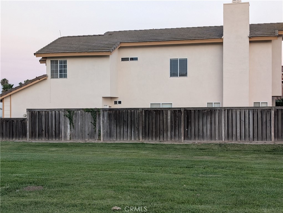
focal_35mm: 49
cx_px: 142
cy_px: 106
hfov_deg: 38.9
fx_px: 401
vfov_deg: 29.7
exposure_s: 1/213
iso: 233
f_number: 1.68
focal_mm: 6.9
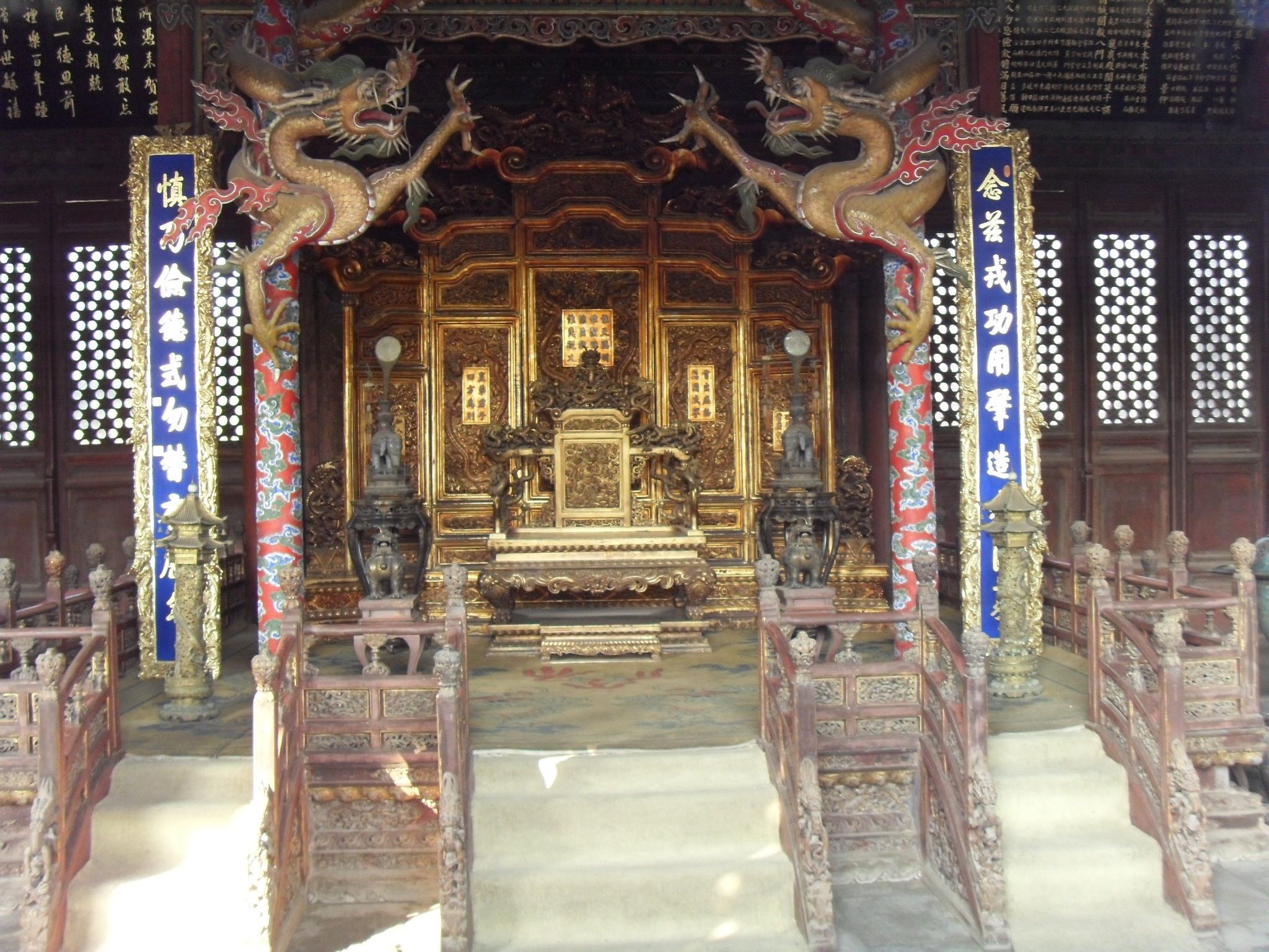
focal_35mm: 39
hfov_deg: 47.9
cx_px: 634
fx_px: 1430
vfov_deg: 36.8
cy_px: 476
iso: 320
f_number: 3.5
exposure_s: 1/45
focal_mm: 6.6
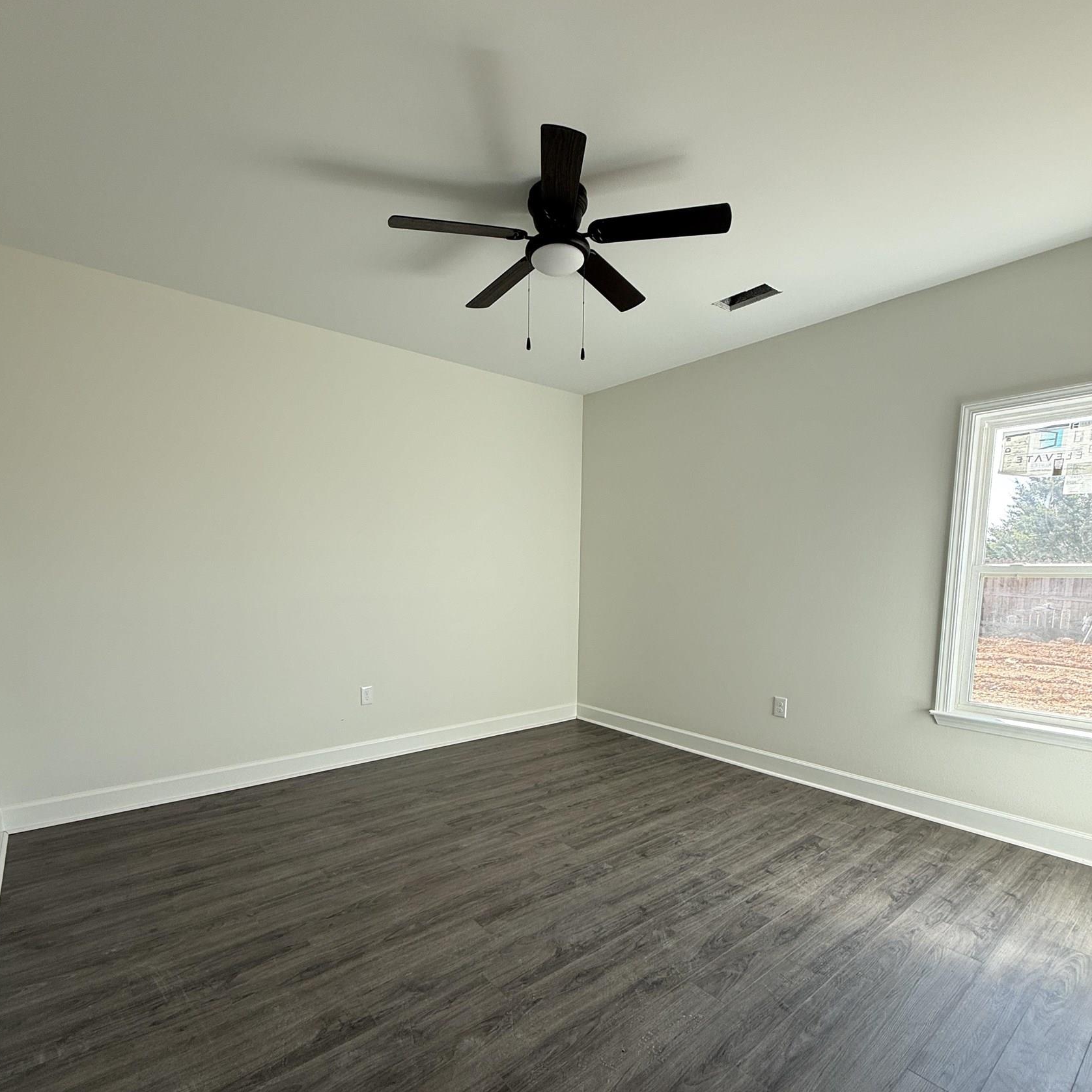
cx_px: 533
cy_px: 645
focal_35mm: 17
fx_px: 607
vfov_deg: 83.1
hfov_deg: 84.0
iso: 64
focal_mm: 2.22
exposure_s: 1/99
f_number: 2.2
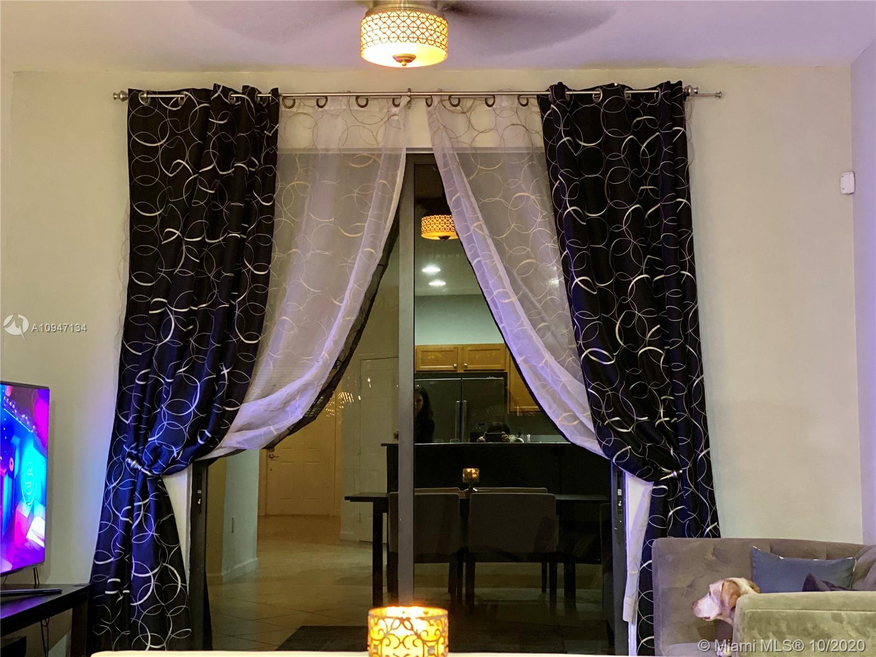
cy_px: 328
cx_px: 438
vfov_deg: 28.0
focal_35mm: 52
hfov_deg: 36.8
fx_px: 1316
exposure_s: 1/15
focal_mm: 6
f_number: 2
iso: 500
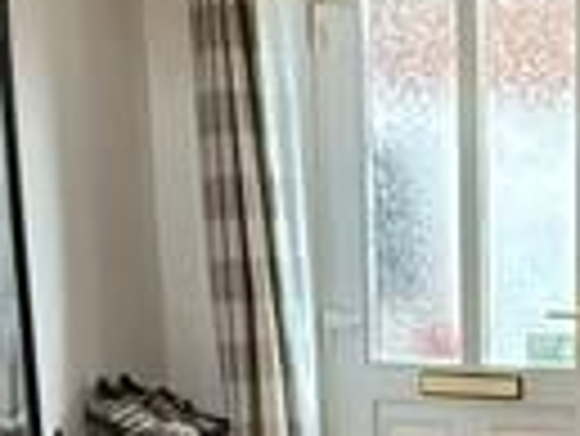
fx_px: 1862
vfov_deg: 12.7
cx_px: 540
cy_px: 652
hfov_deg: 17.4
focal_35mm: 111
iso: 400
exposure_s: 1/100
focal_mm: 2.22
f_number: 2.2
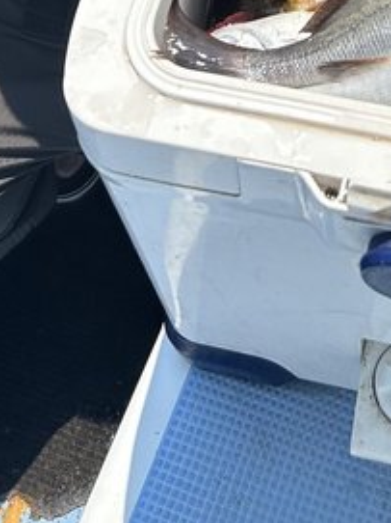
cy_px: -274
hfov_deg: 17.9
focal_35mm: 82
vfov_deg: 20.3
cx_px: 299
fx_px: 1236
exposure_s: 1/4831
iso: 50
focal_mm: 5.7
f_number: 1.5
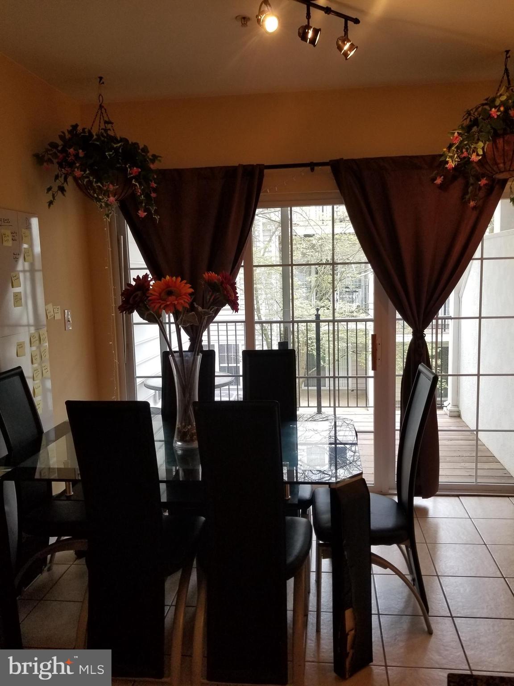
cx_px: 257
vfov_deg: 67.3
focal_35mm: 26
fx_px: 515
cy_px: 343
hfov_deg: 53.1
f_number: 1.7
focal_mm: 4.25
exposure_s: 1/60
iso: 100
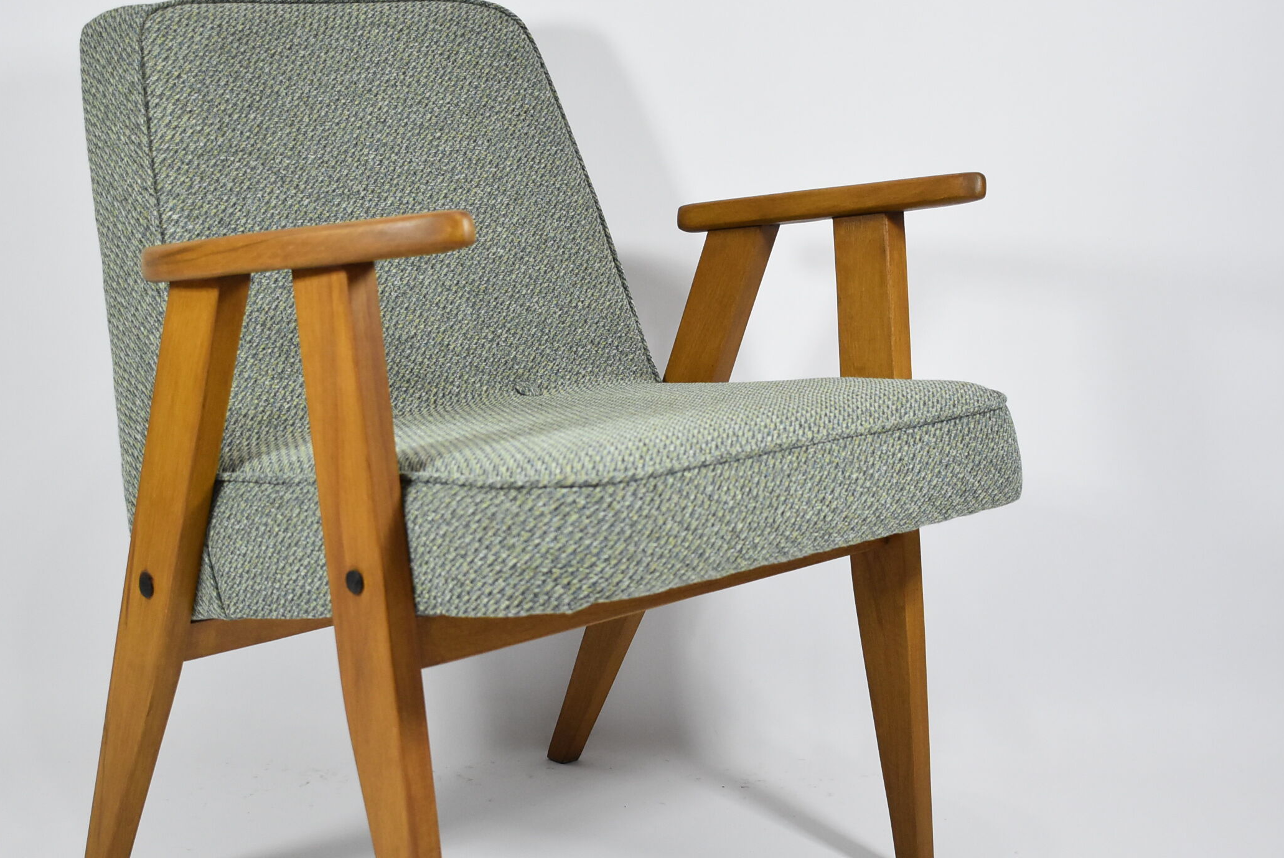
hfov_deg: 34.0
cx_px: 525
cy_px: 529
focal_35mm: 59
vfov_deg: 23.1
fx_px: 2096
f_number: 4
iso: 1100
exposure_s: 1/125
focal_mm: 27
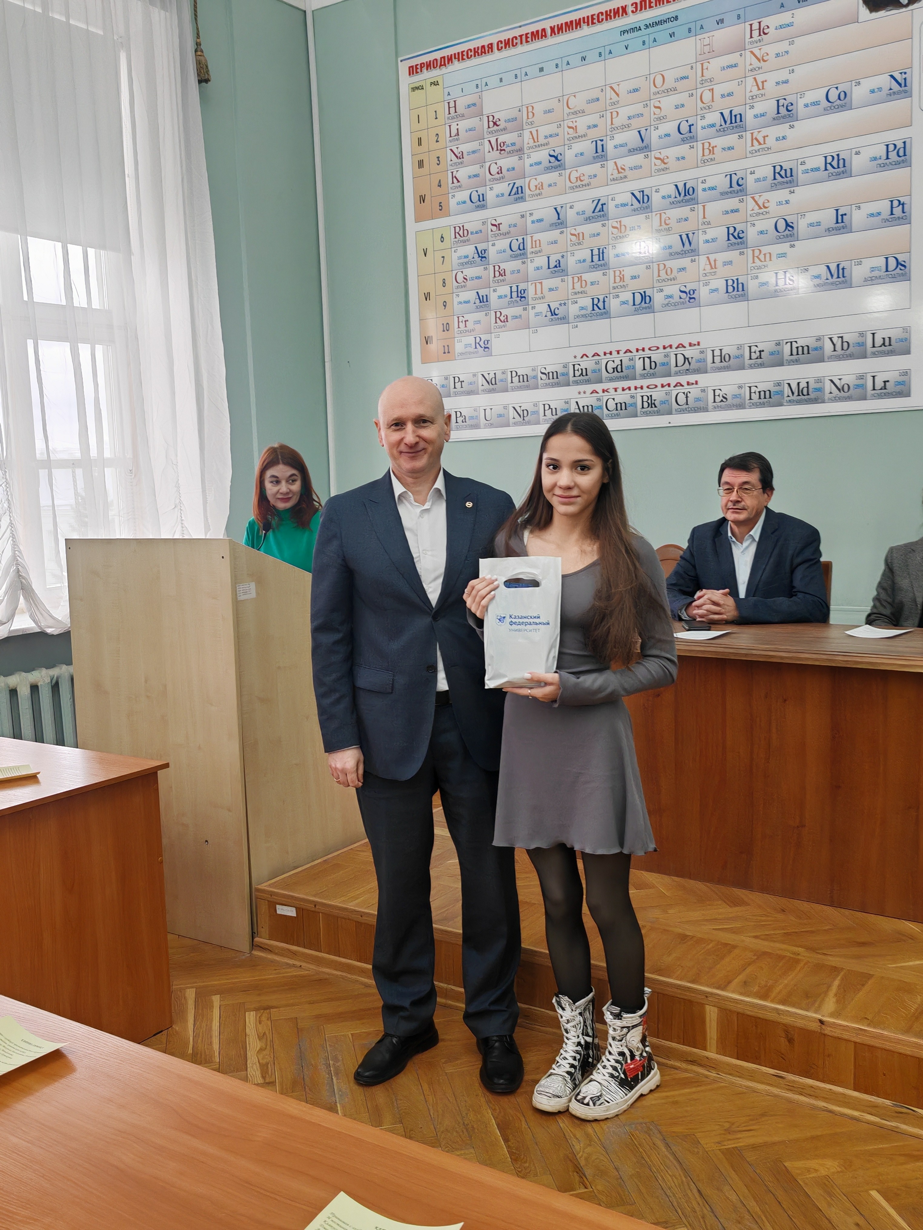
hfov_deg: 40.7
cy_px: 615
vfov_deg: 52.6
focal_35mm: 35
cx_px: 462
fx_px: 1244
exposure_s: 1/100
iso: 500
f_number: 1.9
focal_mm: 6.12
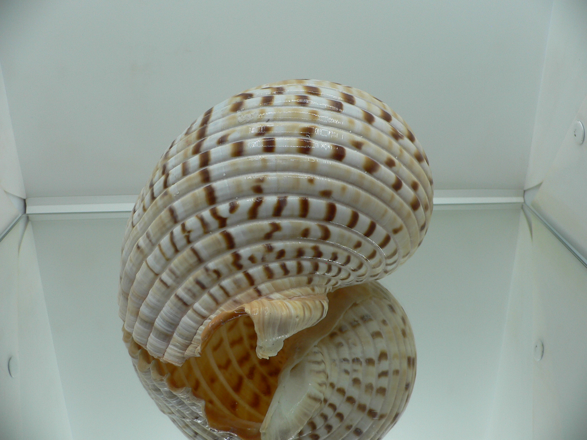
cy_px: 220
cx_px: 294
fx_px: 594
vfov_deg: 40.7
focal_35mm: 35
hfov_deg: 52.6
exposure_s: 1/80
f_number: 2.8
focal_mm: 4.6
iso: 80
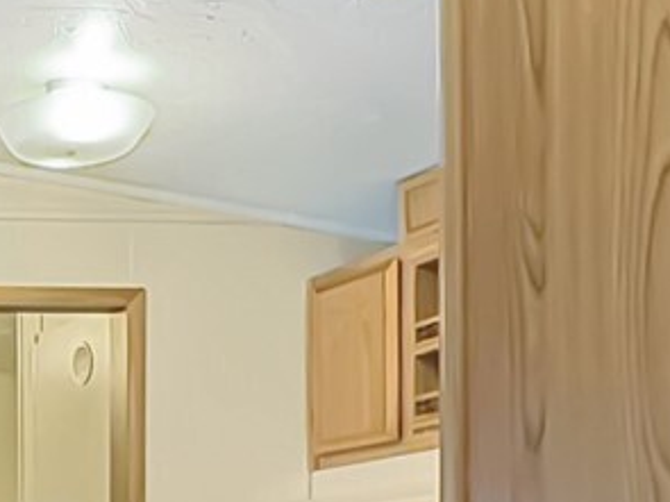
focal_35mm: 76
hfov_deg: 20.1
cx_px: -466
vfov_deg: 17.7
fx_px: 1470
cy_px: 718
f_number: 2.2
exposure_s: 1/60
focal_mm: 2.22
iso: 250
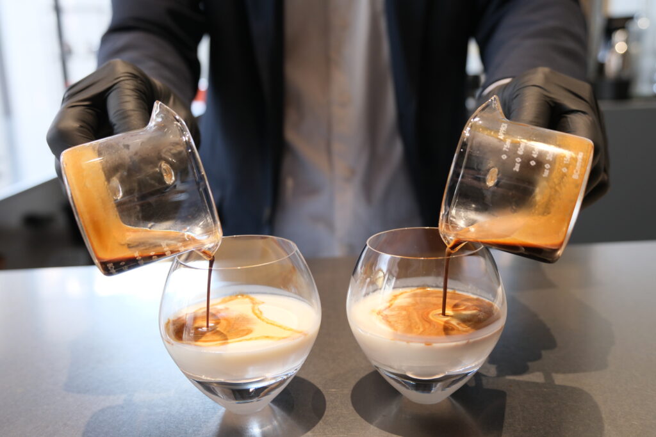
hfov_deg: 55.8
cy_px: 218
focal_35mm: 34
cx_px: 328
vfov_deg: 38.9
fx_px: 620
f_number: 3.3
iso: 640
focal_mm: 22.7
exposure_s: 1/100
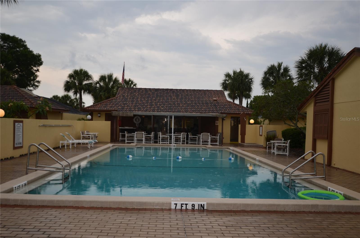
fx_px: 299
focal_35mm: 30
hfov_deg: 62.0
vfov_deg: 43.4
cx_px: 180
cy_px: 119
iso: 110
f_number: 4.5
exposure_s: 1/200
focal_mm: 20
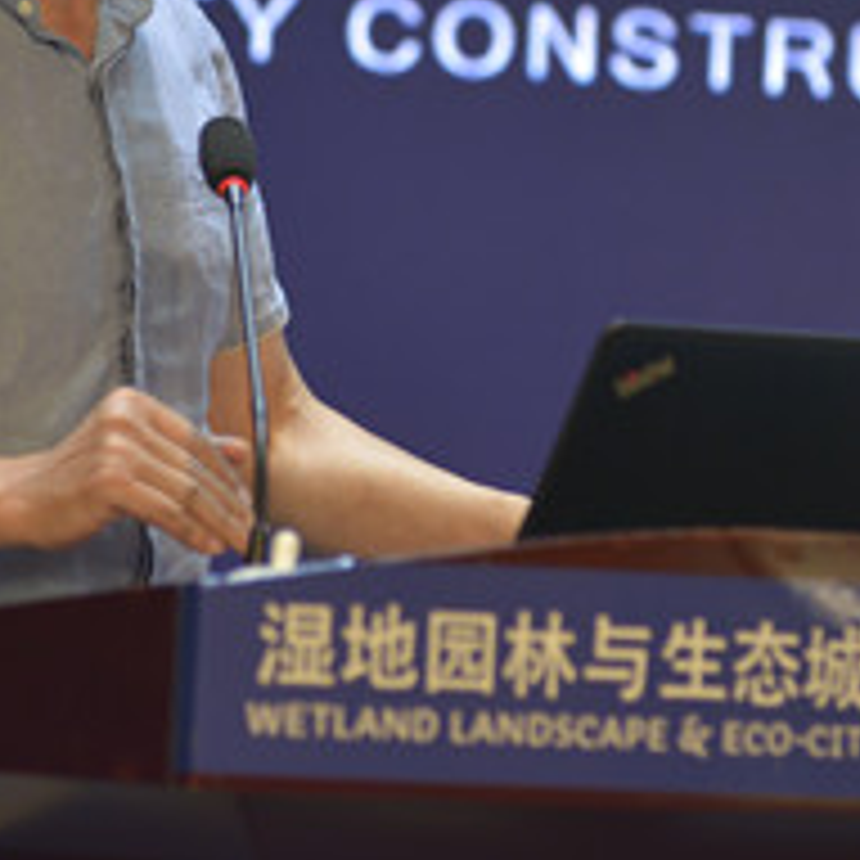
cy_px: 137
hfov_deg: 4.6
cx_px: 459
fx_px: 10625
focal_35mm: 378
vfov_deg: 4.6
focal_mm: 170
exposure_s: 1/200
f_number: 2.8
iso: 800
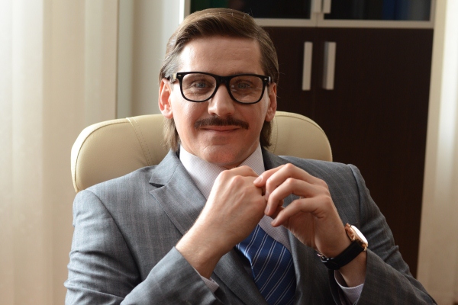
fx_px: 954
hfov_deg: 27.0
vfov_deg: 18.2
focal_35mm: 75
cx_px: 229
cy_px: 152
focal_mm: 50
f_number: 4.5
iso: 800
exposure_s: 1/50
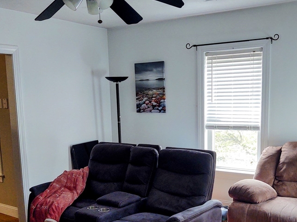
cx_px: 172
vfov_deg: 33.3
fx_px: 369
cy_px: 146
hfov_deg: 43.7
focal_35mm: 43
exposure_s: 1/100
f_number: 1.7
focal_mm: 4.75
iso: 110
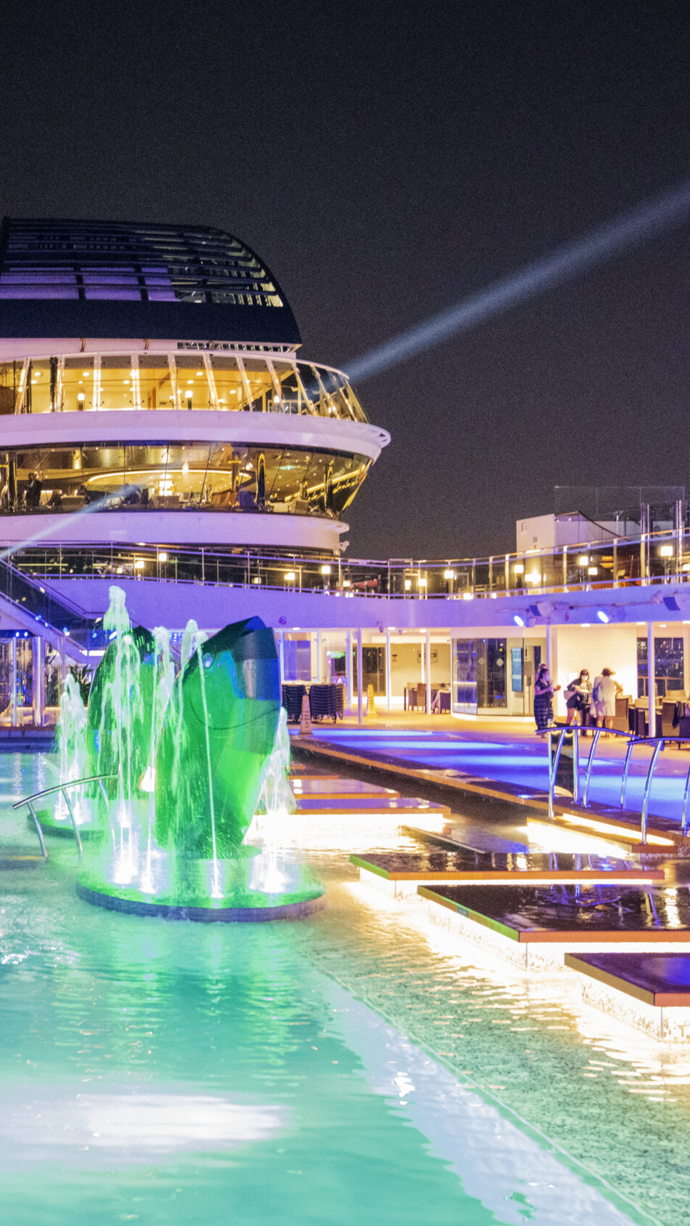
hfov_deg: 22.1
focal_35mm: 51
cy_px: 612
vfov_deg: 40.6
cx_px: -95
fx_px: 1658
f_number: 4
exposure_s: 1/30
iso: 12800
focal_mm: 32
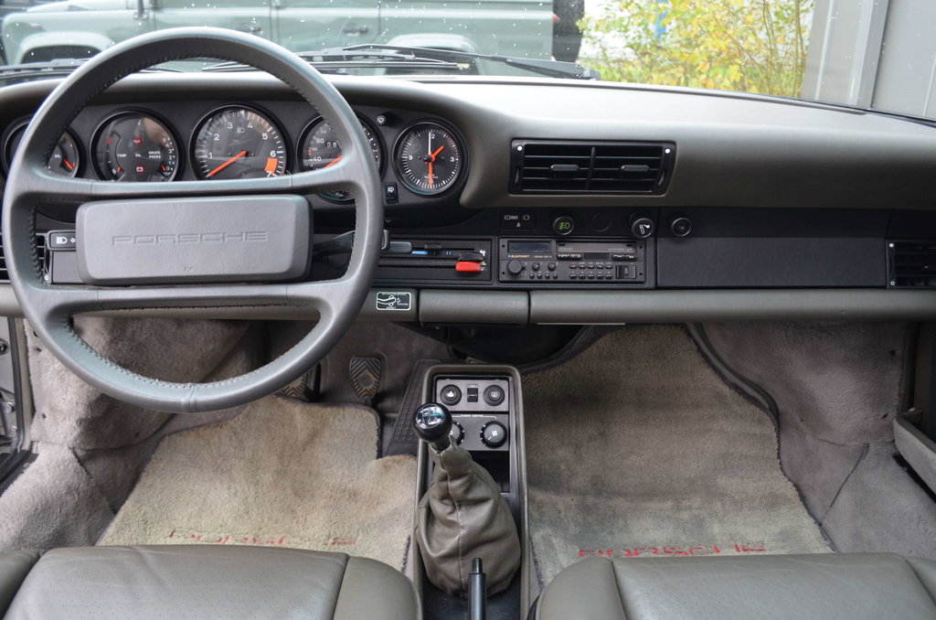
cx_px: 468
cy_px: 310
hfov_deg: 67.5
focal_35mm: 27
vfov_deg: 47.7
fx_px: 700
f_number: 3.5
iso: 800
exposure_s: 1/40
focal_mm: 18
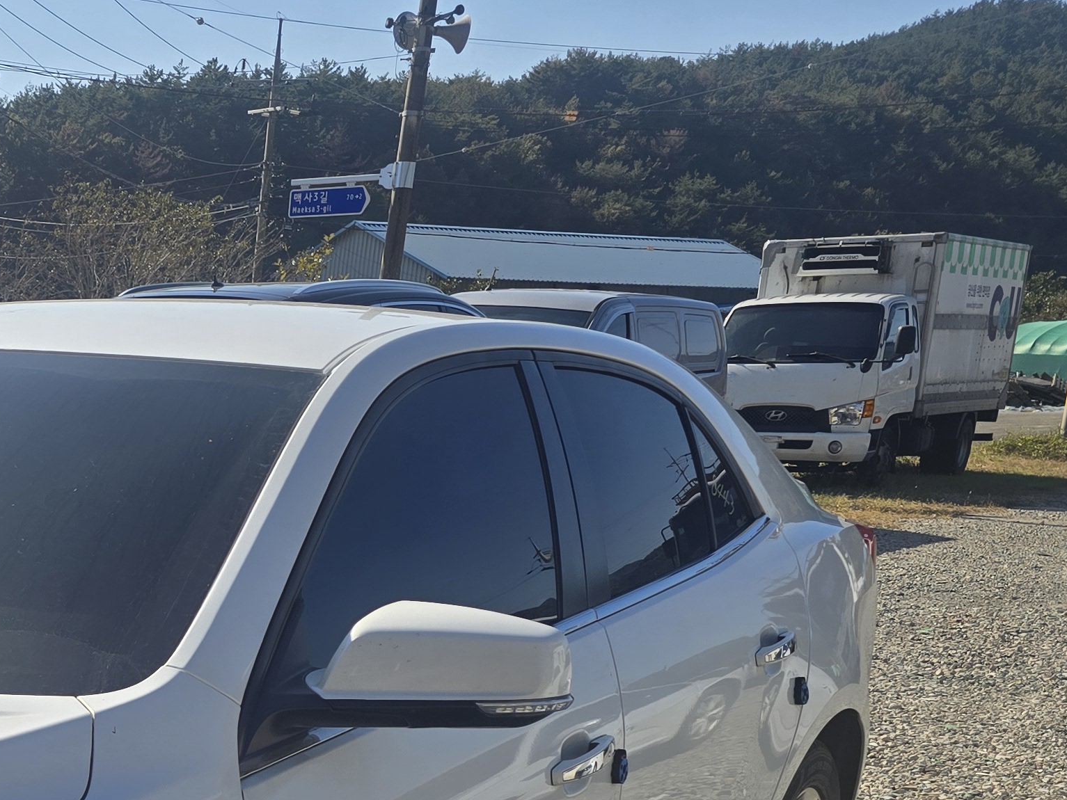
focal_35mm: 60
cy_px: 976
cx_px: -166
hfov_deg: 28.6
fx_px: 1850
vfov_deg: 22.4
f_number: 1.7
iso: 12
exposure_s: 1/1272
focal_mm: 6.3
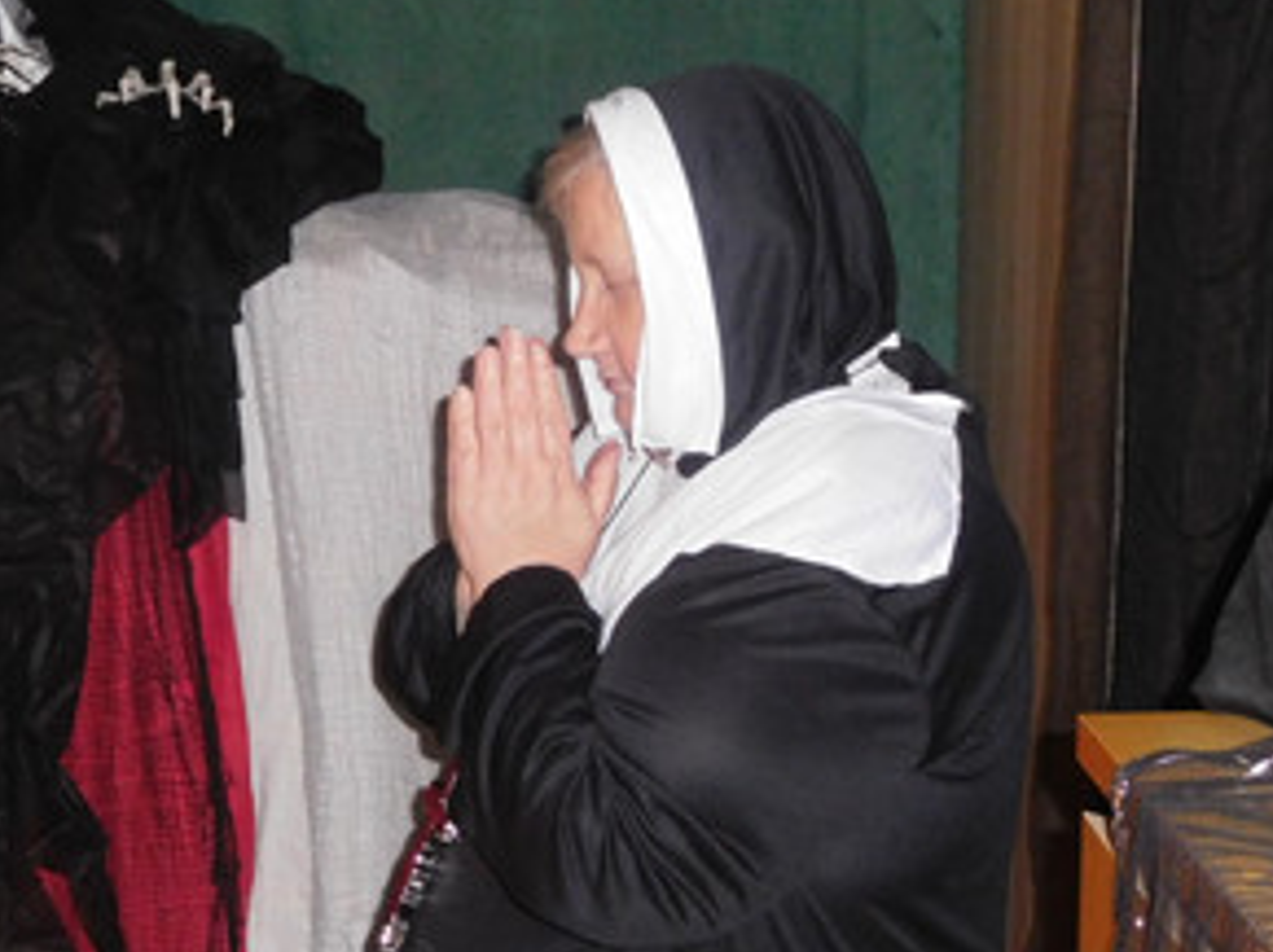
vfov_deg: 21.2
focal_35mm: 69
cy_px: 656
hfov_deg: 28.2
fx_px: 2535
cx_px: 658
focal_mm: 7.1
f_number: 3.9
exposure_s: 1/30
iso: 560
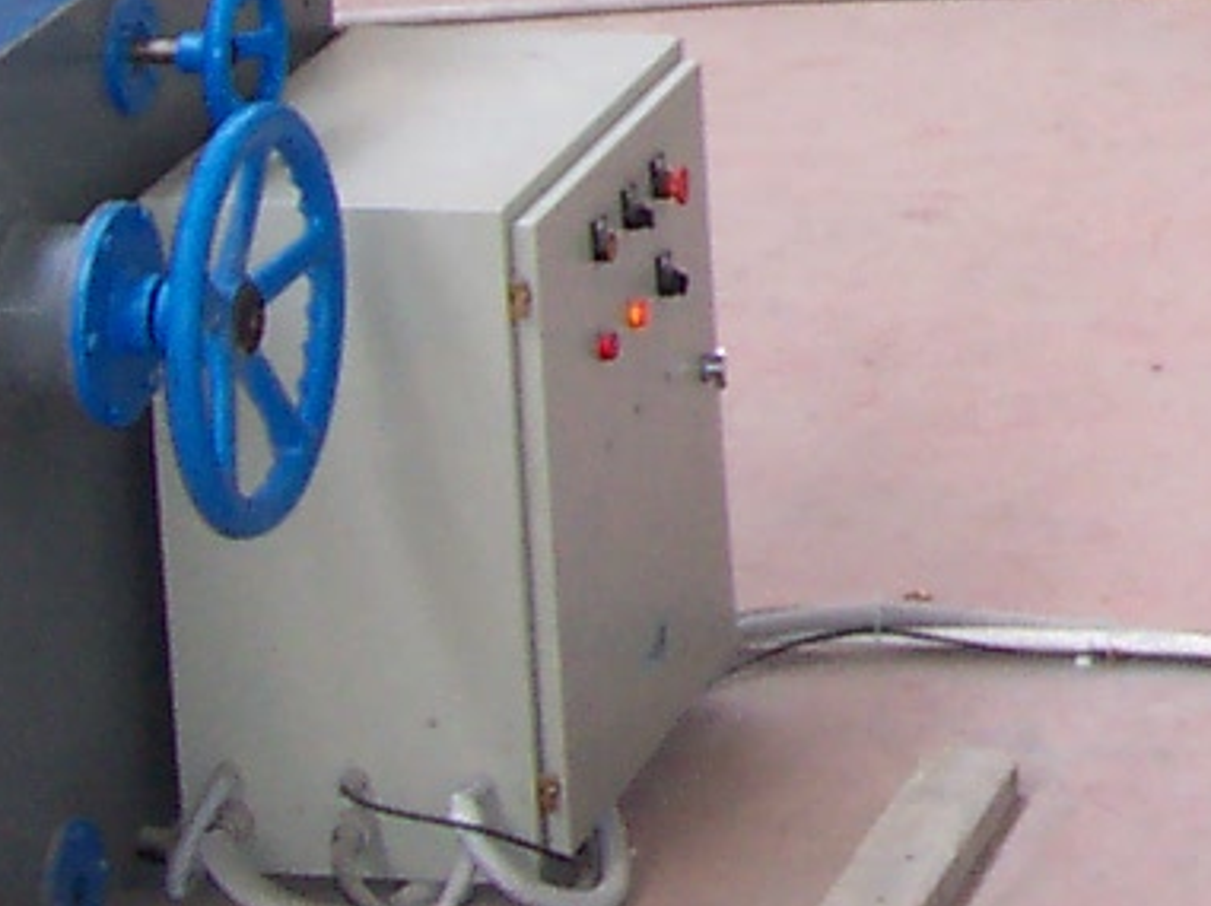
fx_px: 5627
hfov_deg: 11.4
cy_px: -553
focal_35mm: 161
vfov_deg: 8.9
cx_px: 2152
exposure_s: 1/60
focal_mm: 5.6
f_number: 2.8
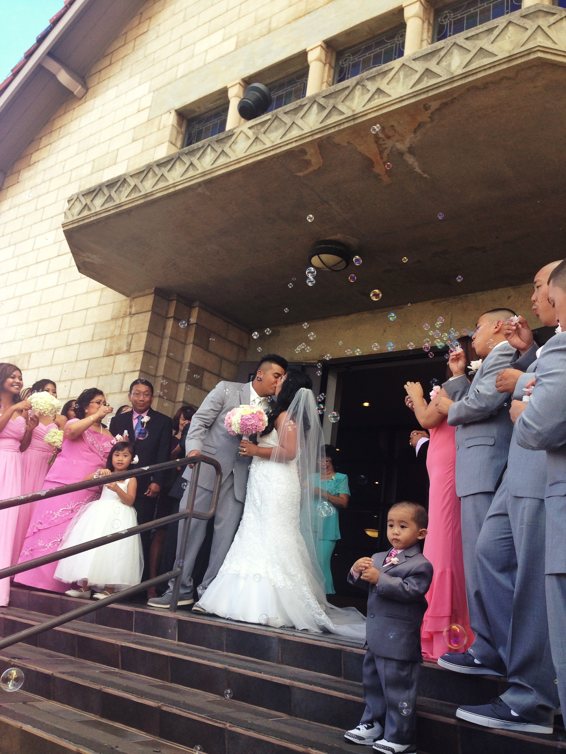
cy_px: 377
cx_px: 283
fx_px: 719
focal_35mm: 33
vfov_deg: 55.4
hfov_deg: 42.9
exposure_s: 1/261
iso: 50
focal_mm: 4.12
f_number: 2.4
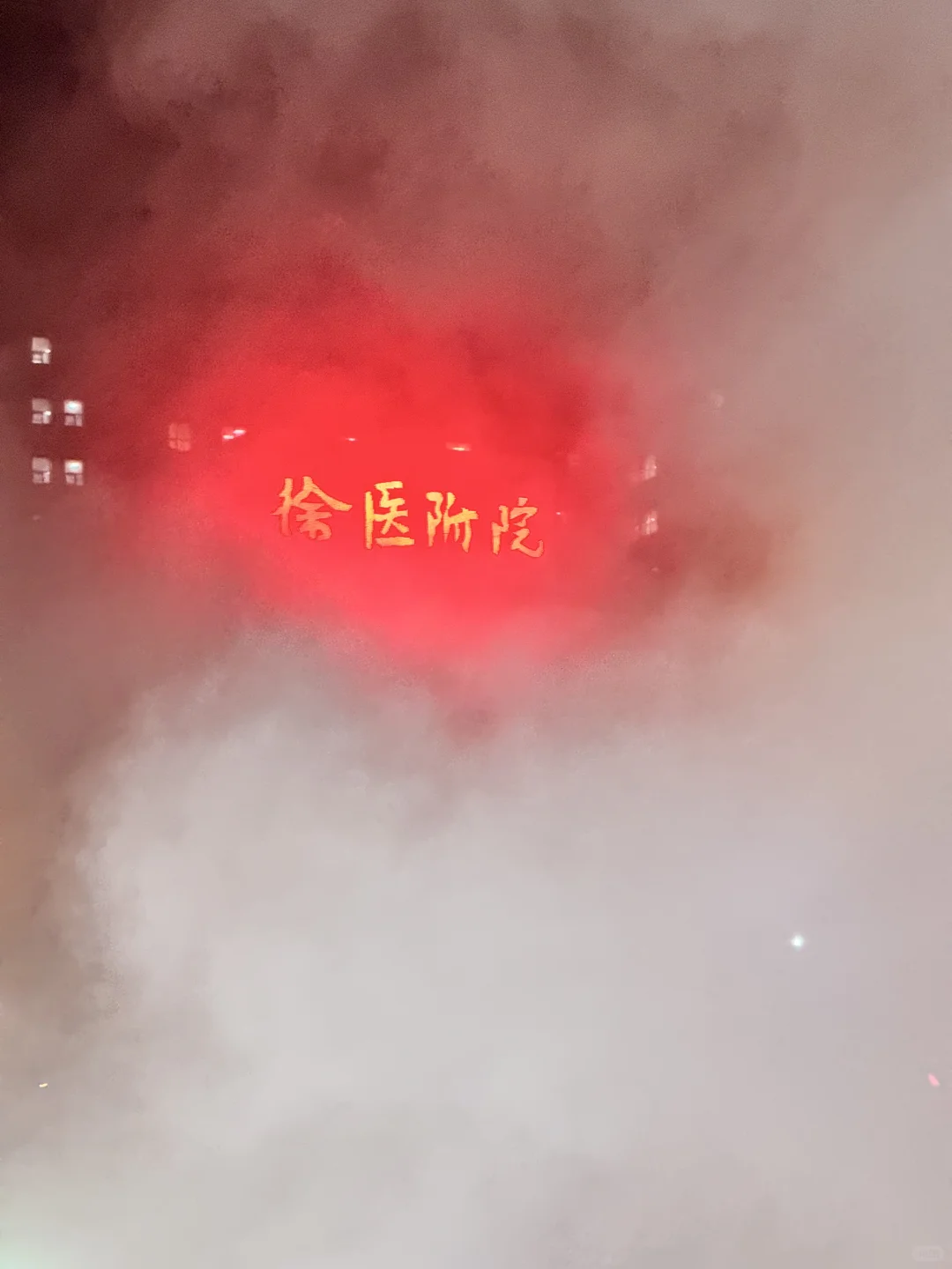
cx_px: 476
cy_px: 634
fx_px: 4400
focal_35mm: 120
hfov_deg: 12.3
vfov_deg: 16.4
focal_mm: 15.66
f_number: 2.8
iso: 1000
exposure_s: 1/33
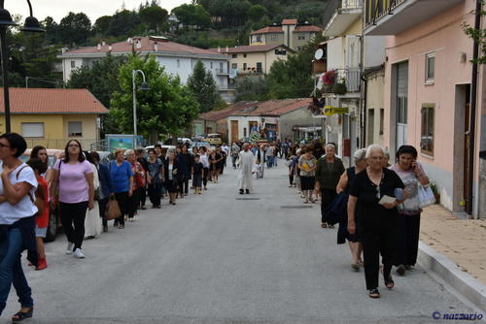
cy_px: 162
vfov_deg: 23.8
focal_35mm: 57
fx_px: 770
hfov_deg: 35.0
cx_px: 243
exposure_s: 1/250
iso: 400
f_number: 5.6
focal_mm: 38
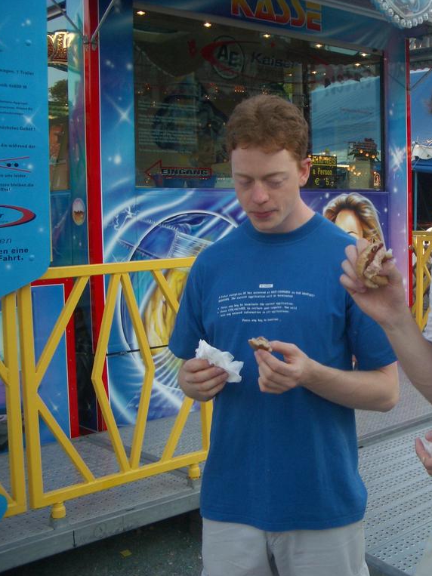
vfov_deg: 40.4
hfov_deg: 30.0
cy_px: 288
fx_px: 782
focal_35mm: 47
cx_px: 356
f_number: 2.6
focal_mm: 5.8
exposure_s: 1/160
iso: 50
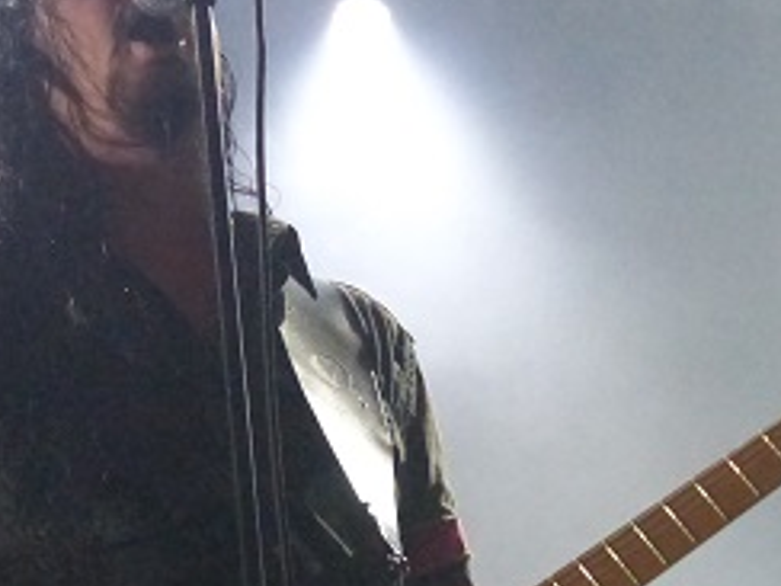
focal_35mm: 159
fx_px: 3587
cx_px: 322
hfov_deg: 12.4
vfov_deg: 9.3
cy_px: 384
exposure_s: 1/125
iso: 1600
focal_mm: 10.9
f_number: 2.8
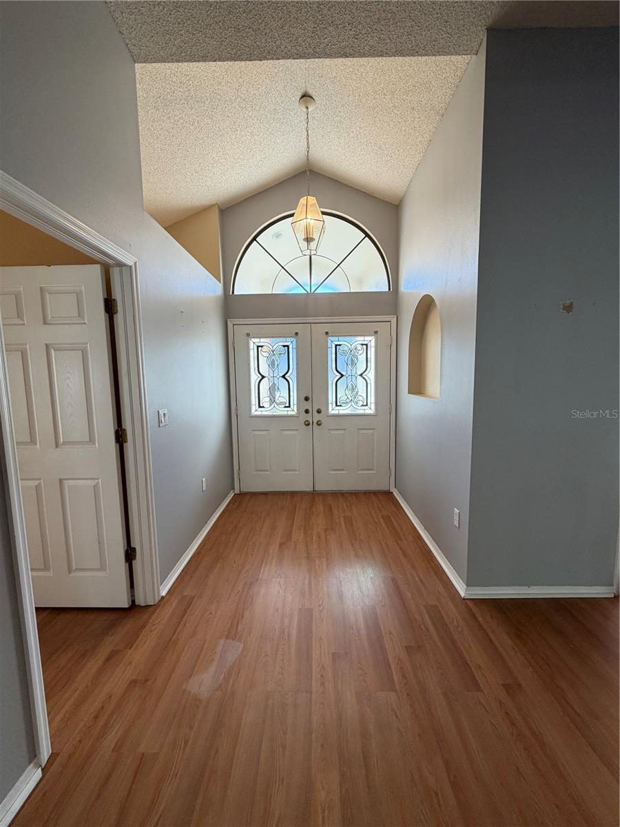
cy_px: 414
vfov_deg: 102.1
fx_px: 334
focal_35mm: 14
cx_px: 310
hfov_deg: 85.7
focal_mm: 2.22
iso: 125
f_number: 2.2
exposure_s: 1/120
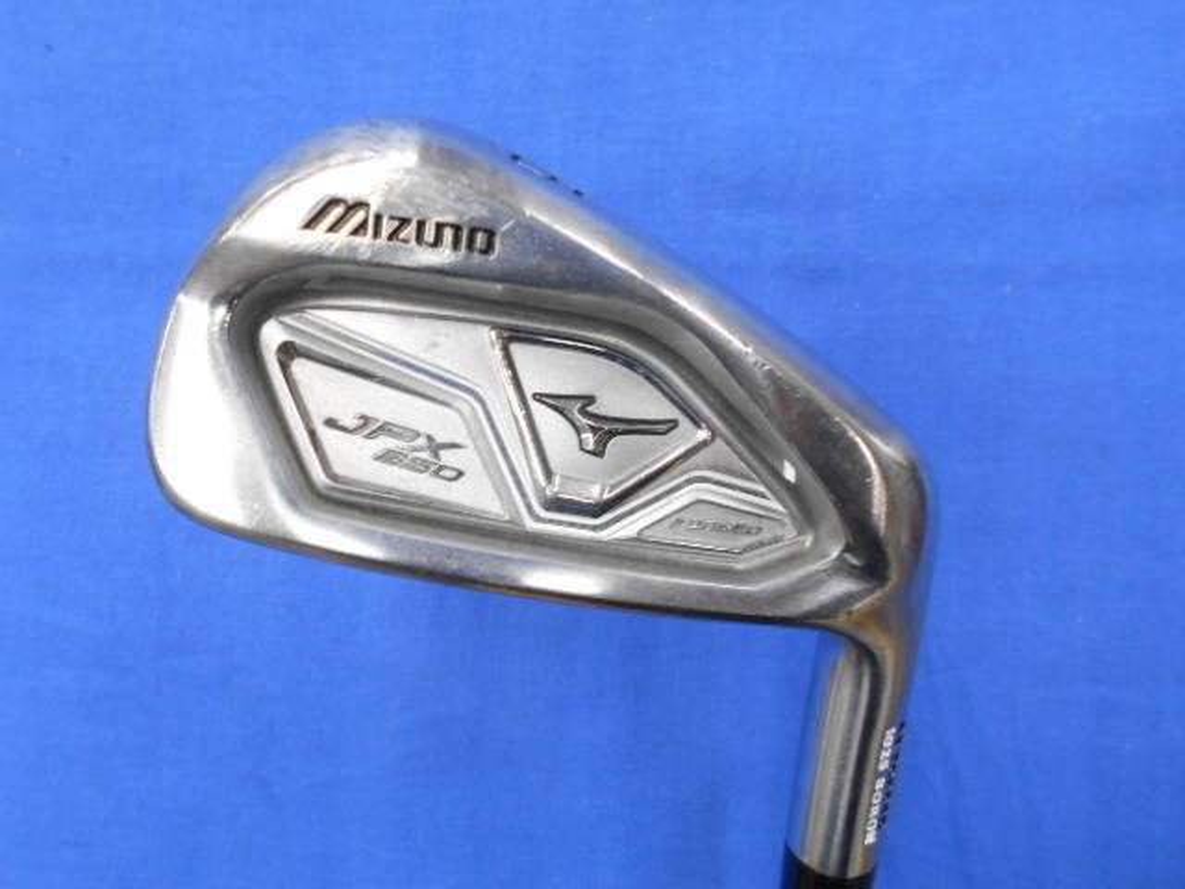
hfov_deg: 67.3
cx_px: 592
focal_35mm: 26
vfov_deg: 53.1
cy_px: 444
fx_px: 890
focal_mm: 4.6
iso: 220
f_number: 3.2
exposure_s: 1/30
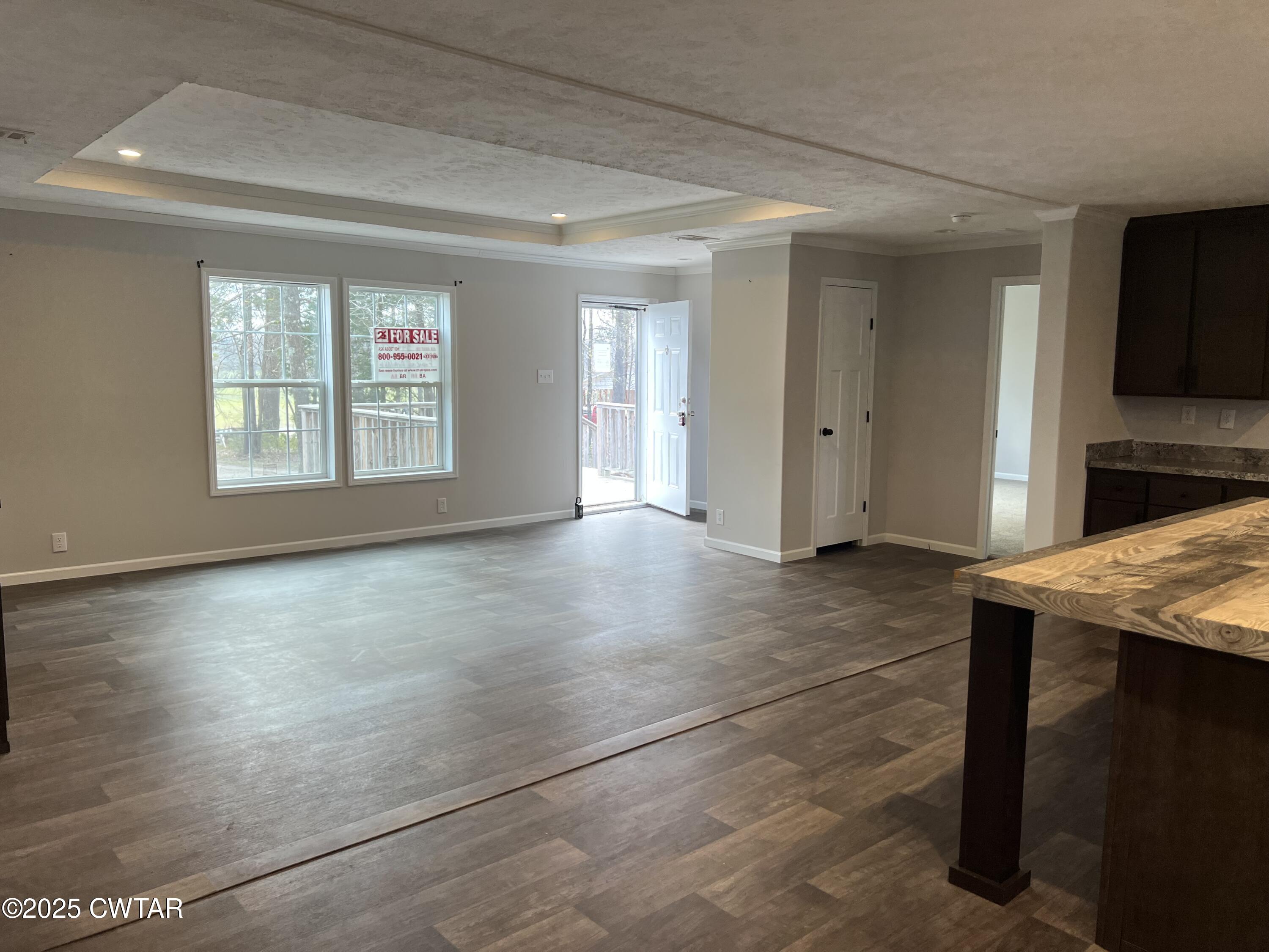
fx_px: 953
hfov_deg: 67.3
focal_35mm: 26
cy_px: 476
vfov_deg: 53.1
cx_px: 634
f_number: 1.5
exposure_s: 1/120
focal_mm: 5.7
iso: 80
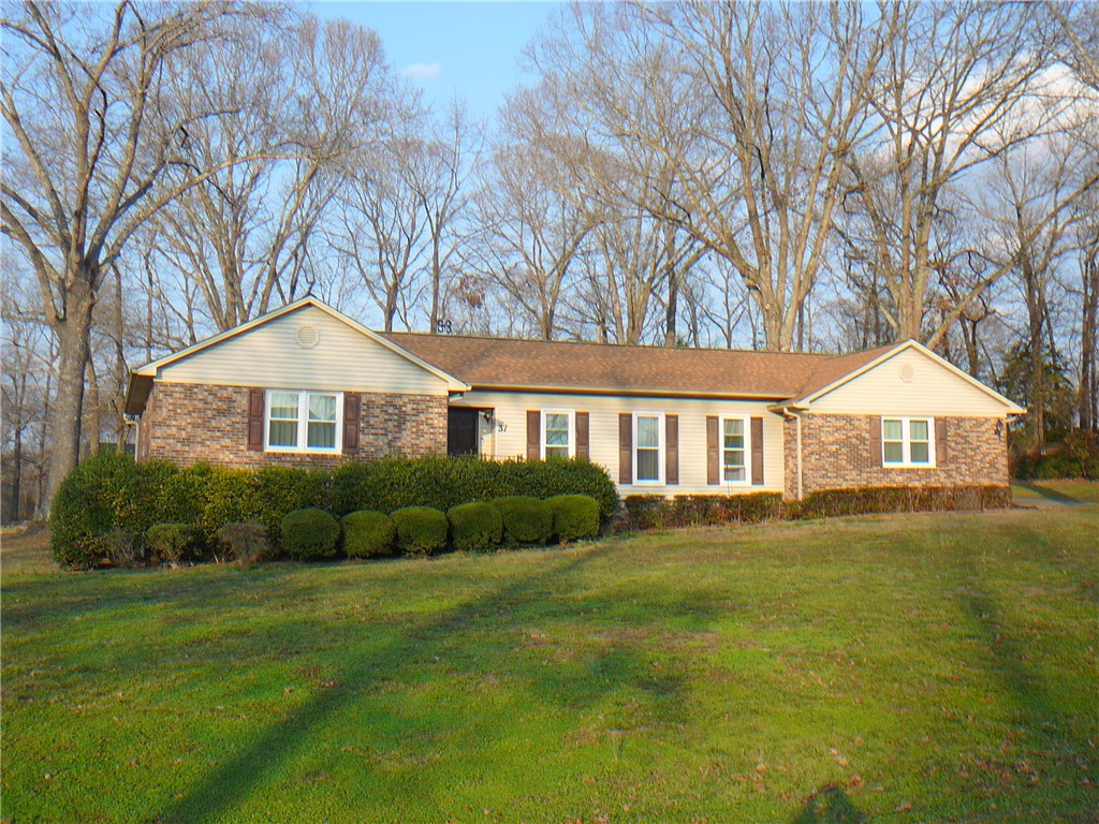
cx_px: 550
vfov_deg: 36.8
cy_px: 412
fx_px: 1238
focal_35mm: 39
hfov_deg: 47.9
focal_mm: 5.8
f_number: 3
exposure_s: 1/400
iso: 80
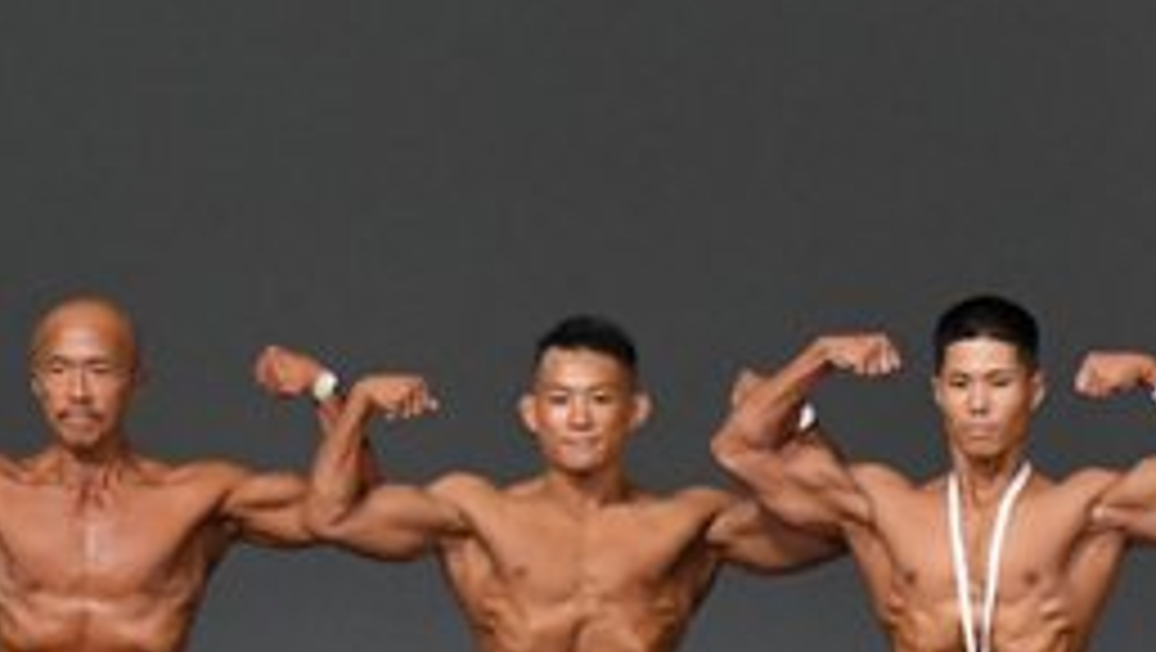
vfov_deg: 1.9
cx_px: 1374
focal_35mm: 637
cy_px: 787
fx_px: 19540
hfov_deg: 3.4
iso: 5000
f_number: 5.6
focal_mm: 135
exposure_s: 1/400
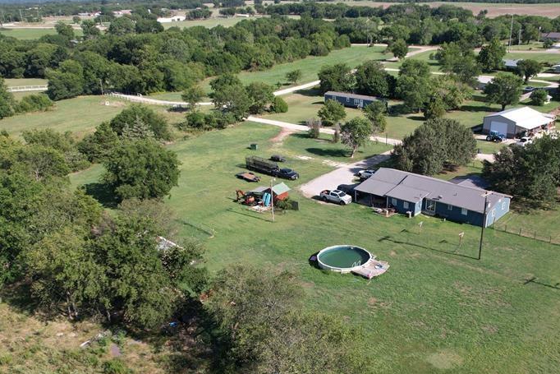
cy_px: 254
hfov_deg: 56.9
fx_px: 513
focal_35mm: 33
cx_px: 327
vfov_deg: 39.4
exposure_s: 1/1000
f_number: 2.8
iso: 100
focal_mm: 8.38
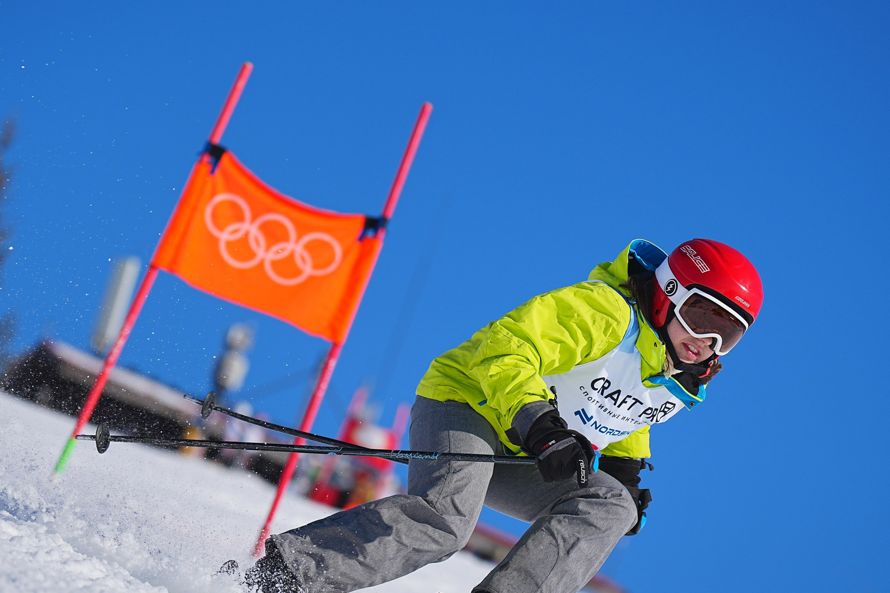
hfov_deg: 11.9
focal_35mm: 172
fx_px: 4252
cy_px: 380
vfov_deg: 8.0
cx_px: 458
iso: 100
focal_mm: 107
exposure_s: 1/5000
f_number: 2.8
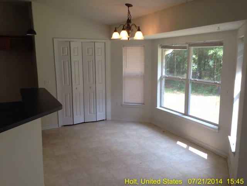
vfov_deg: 42.9
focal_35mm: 33
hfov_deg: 55.4
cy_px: 93
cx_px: 124
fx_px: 235
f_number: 2.4
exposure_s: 1/120
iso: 64
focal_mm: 4.12
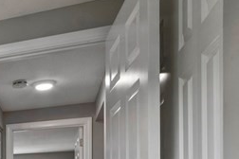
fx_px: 378
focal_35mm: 57
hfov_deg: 24.3
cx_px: -148
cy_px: 199
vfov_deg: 21.8
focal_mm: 14
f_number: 9
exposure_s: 1/6
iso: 400
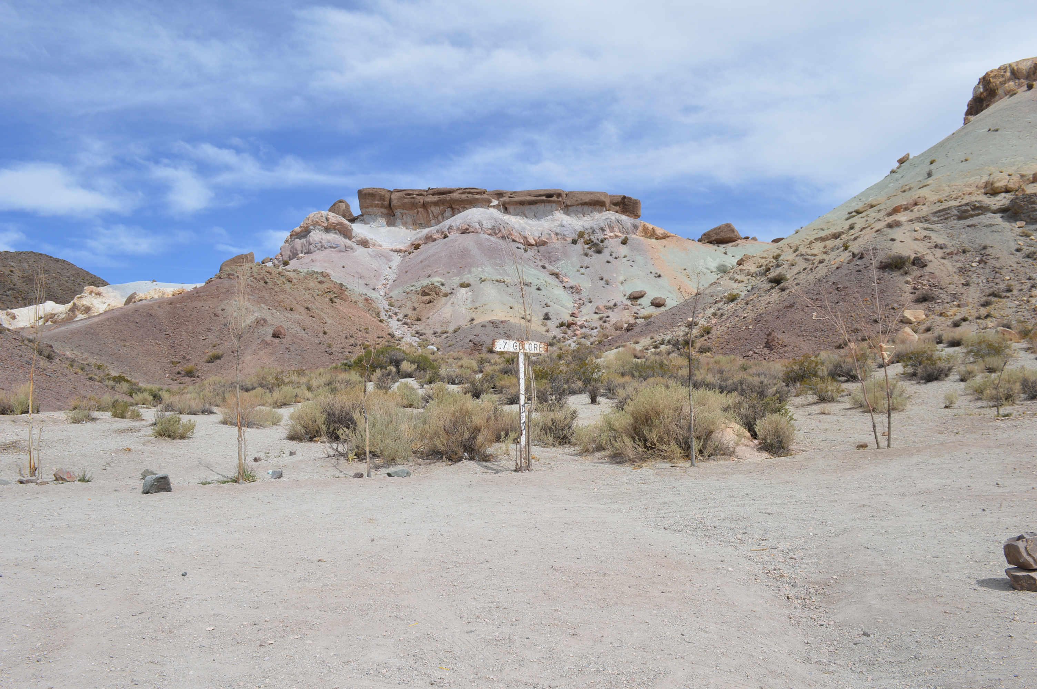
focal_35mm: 27
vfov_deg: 47.8
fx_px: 777
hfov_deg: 67.4
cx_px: 518
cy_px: 344
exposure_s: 1/320
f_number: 9
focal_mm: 18
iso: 100
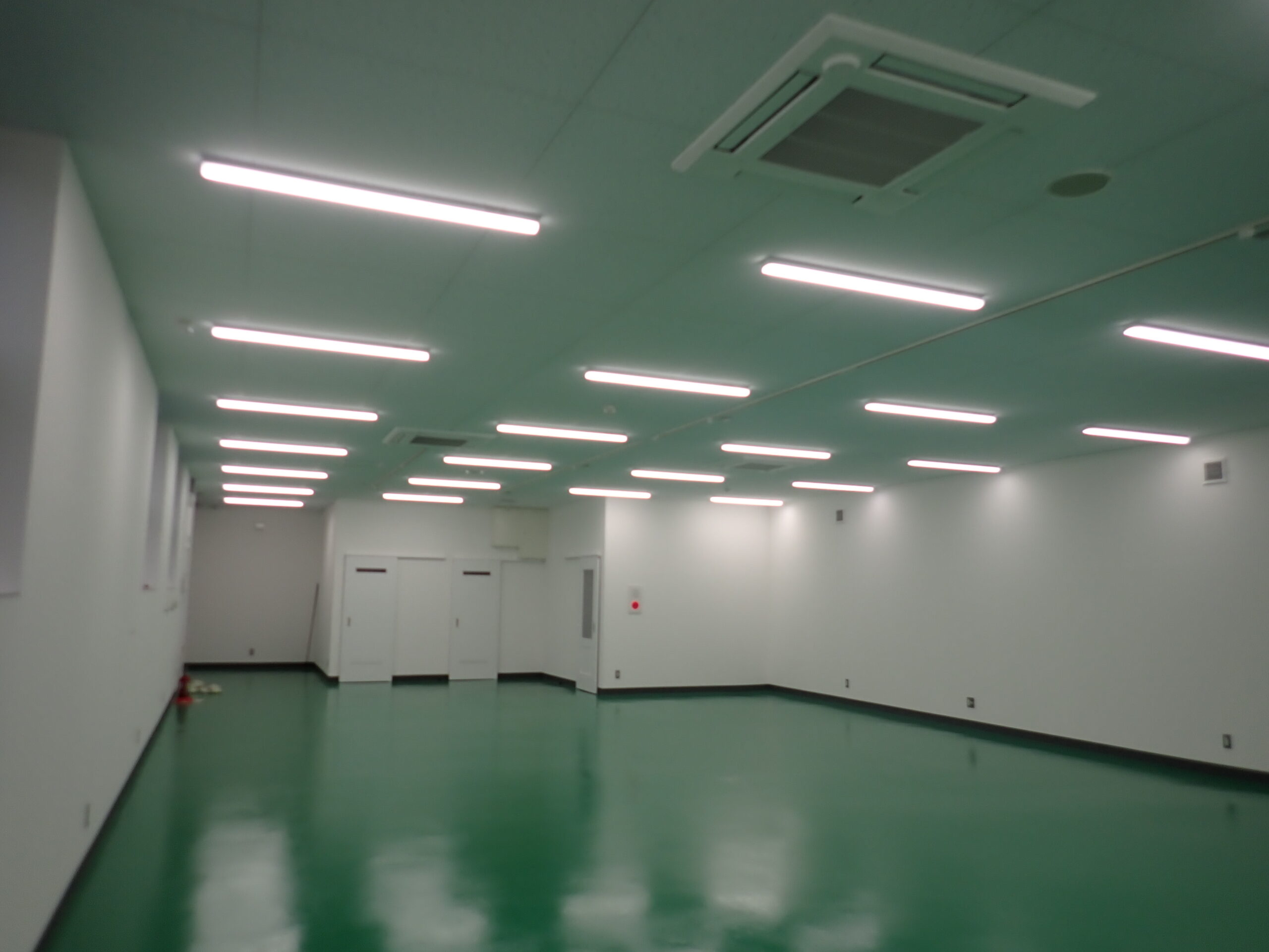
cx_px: 634
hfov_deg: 69.4
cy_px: 476
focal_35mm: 25
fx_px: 916
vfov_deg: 54.9
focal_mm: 4.5
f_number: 2
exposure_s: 1/200
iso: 100
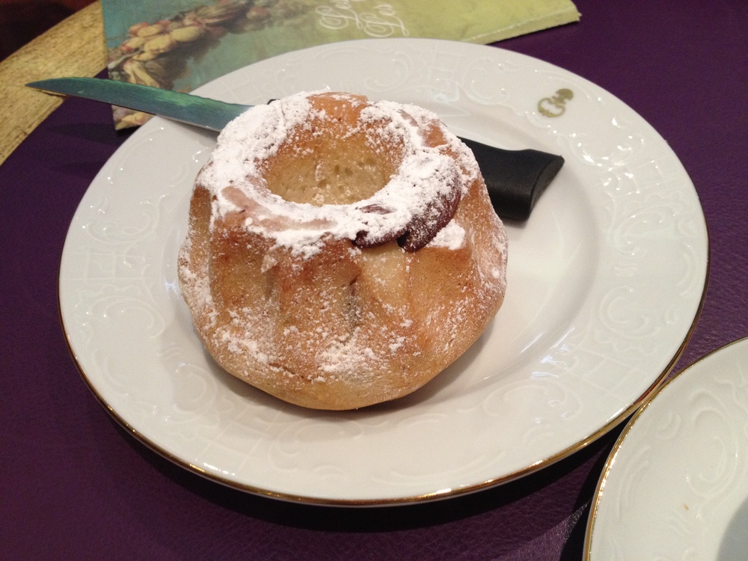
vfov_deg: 40.7
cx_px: 374
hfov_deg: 52.6
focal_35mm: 35
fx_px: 756
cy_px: 280
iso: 200
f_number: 2.4
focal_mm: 4.28
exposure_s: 1/20
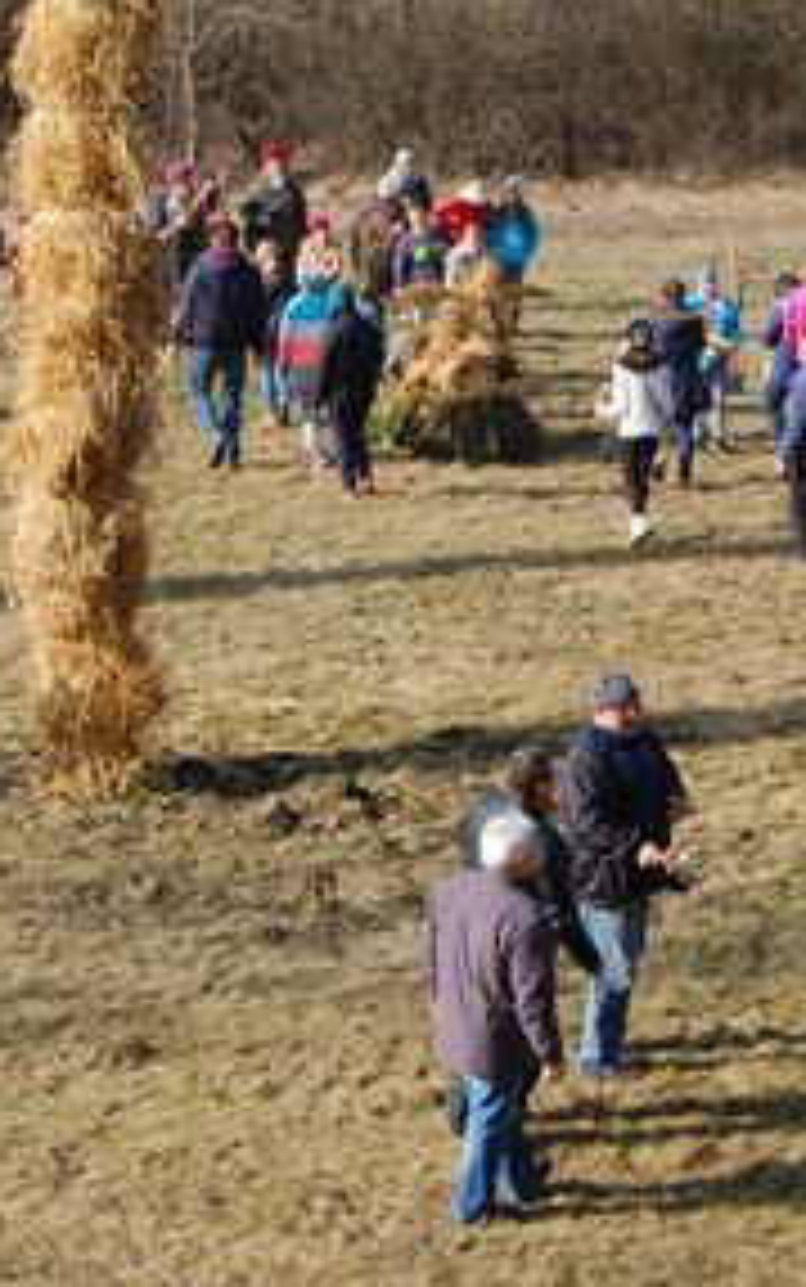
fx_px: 4188
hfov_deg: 11.0
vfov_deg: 17.4
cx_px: 522
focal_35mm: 119
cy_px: 317
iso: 200
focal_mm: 31
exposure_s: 1/250
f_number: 8
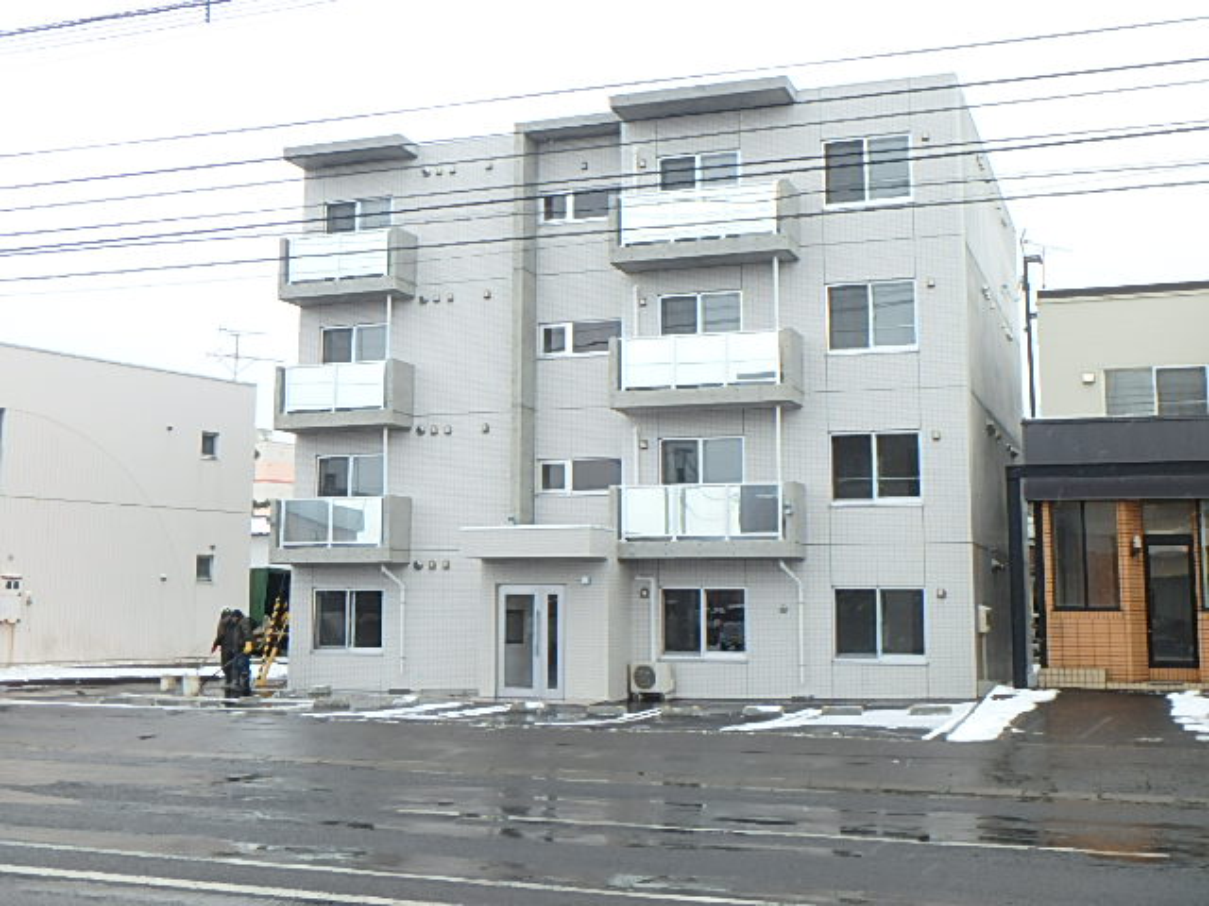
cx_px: 604
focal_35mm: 42
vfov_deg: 34.3
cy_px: 453
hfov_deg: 44.8
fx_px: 1467
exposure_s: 1/100
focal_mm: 7.5
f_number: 5.2
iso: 125
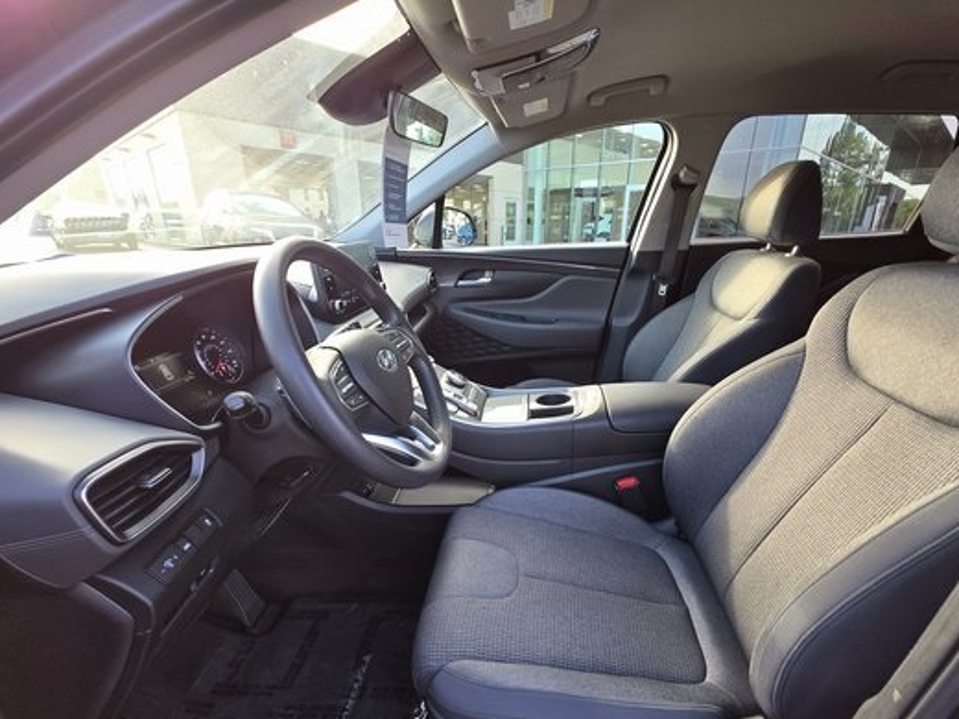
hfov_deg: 94.4
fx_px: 443
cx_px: 511
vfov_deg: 77.4
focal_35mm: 16
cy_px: 422
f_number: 1.9
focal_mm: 2.2
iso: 50
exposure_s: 1/120
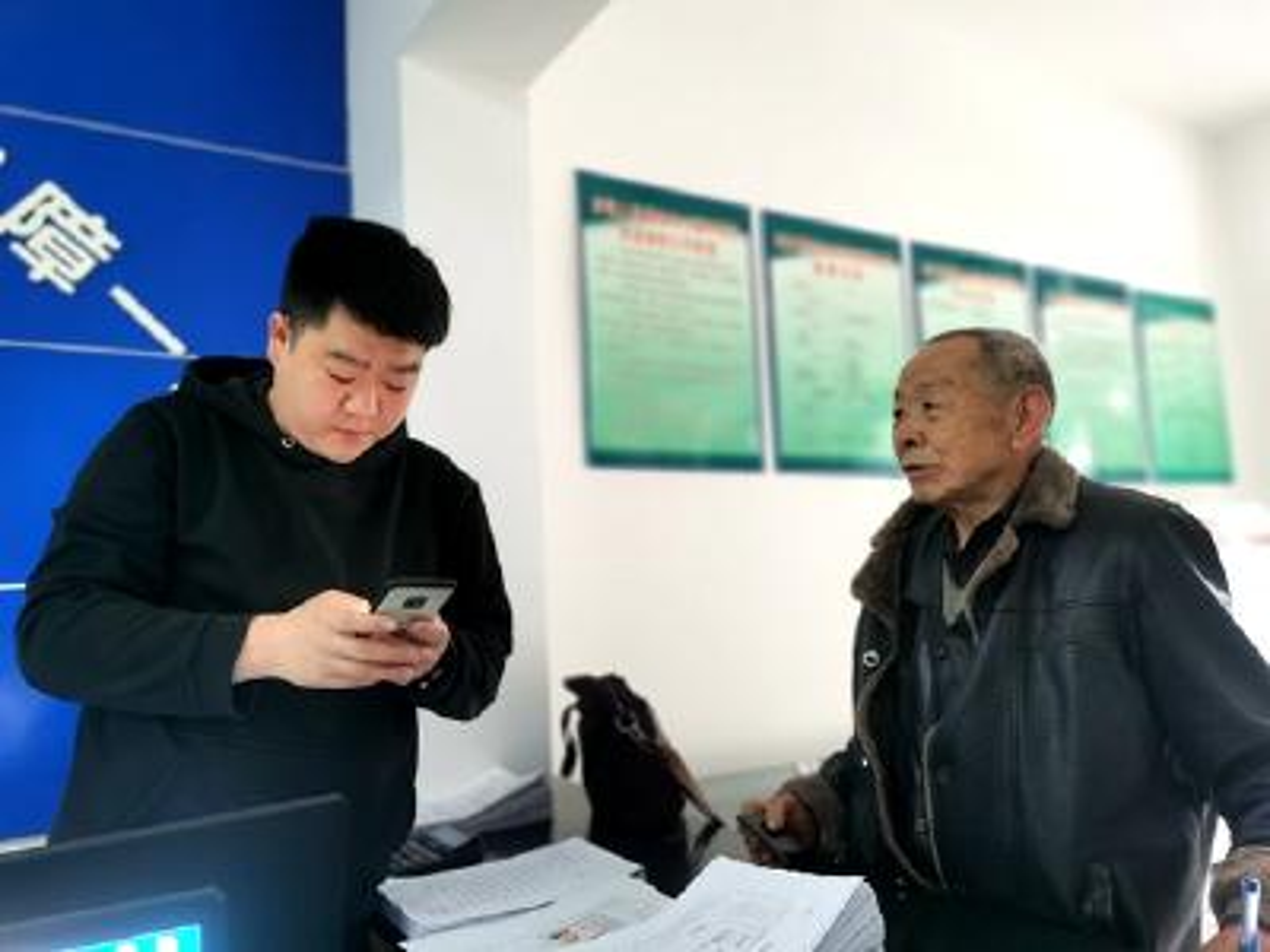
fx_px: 991
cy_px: 476
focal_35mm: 27
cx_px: 635
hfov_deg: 65.3
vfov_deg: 51.4
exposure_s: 1/50
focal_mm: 5.56
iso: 320
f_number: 1.6
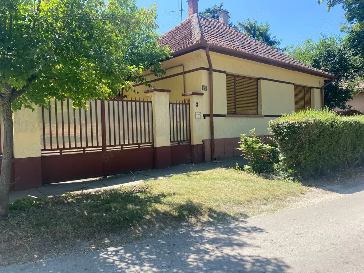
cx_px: 182
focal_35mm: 26
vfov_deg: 53.1
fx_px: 273
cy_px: 136
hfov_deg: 67.3
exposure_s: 1/864
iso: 32
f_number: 1.8
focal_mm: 4.25
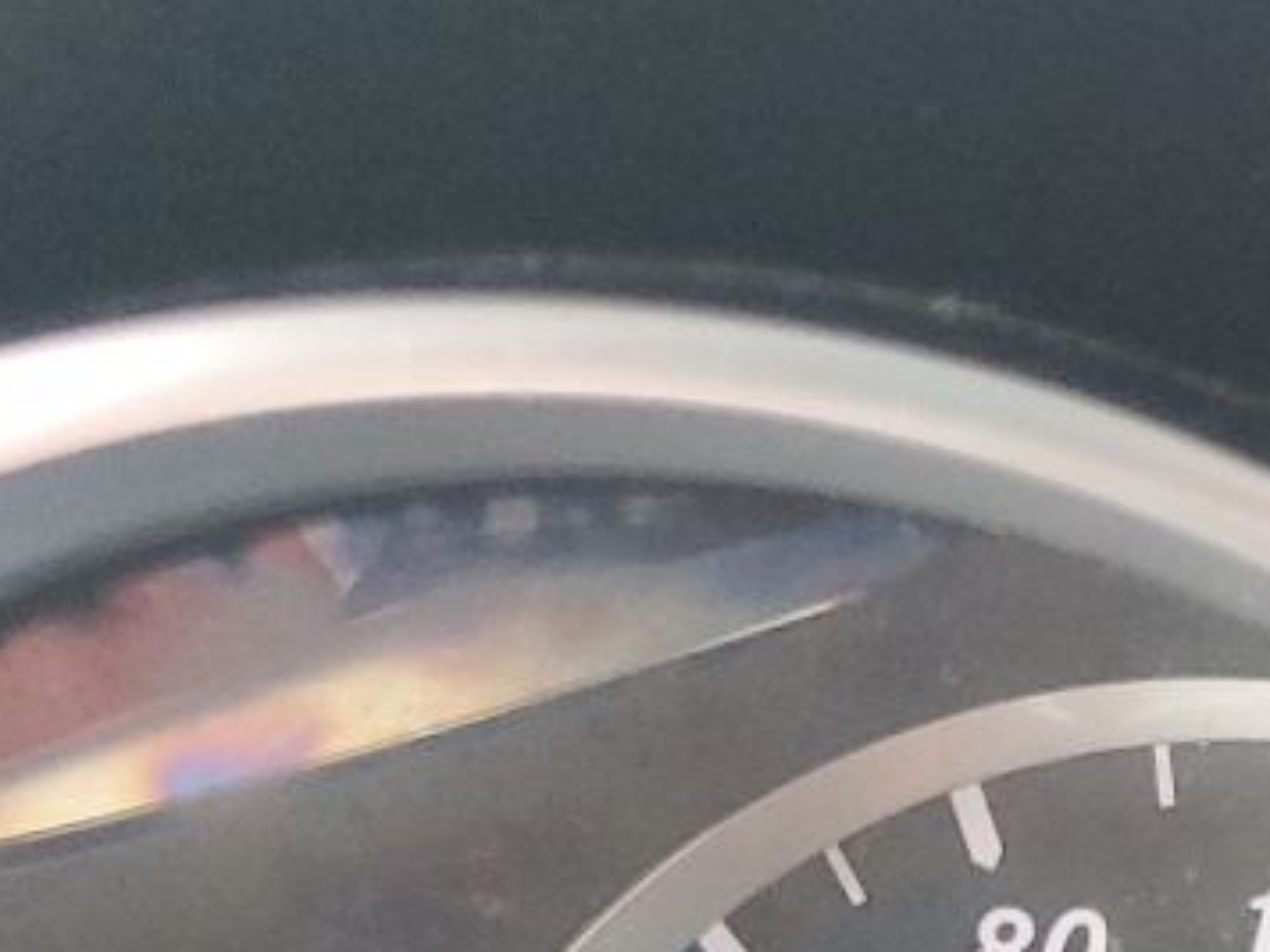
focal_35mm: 117
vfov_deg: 12.2
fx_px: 4293
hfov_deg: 13.7
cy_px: 1276
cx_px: 2722
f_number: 1.5
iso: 129
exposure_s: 1/60.2
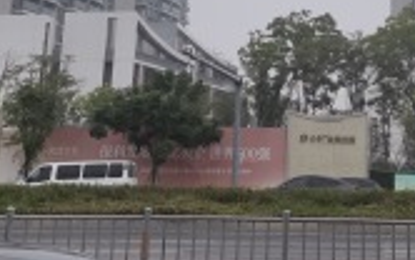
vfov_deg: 12.0
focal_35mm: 101
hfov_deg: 20.3
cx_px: 346
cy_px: -208
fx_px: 1143
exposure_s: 1/1196
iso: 50
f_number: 1.9
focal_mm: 6.67
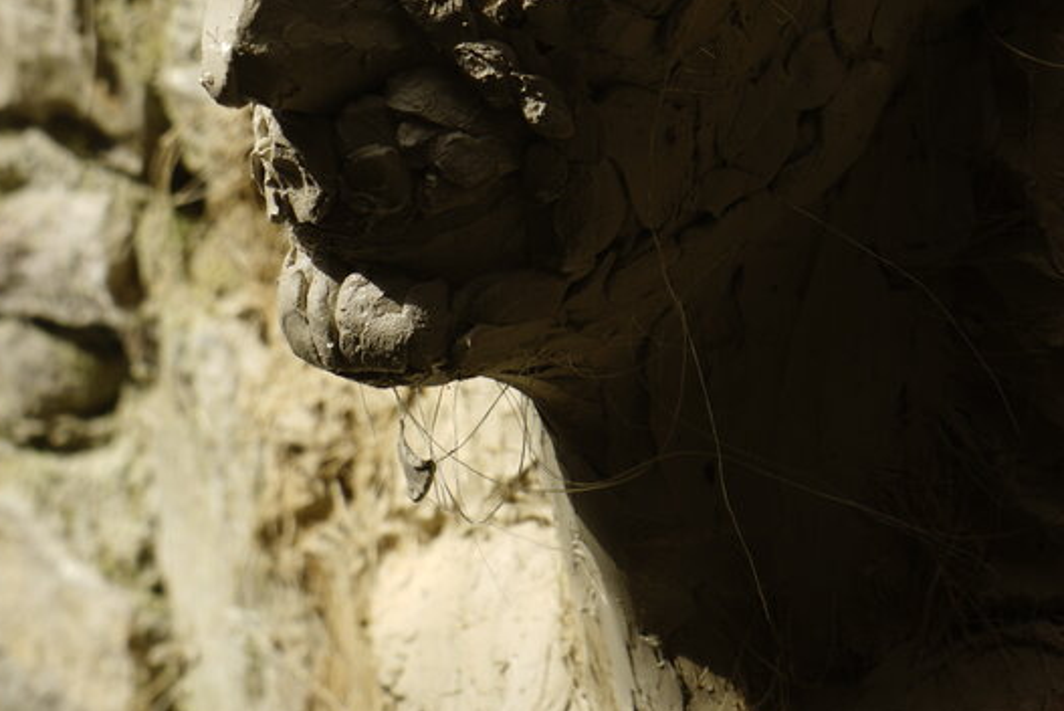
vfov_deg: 8.7
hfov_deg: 13.1
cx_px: 470
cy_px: 91
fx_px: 4643
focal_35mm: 157
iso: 50
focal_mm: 69
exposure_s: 1/160
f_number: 5.6
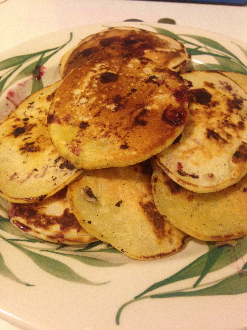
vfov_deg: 55.4
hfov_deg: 42.9
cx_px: 124
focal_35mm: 33
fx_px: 314
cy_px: 165
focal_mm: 4.12
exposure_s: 1/17
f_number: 2.4
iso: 400
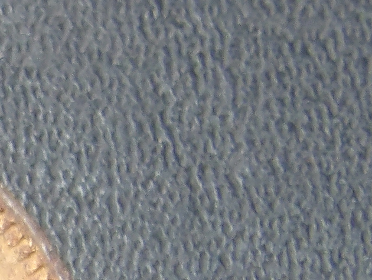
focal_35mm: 308
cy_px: 410
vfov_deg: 4.8
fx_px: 3311
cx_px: -285
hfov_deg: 6.3
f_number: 5.3
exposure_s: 1/16
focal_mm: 9.2
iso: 200
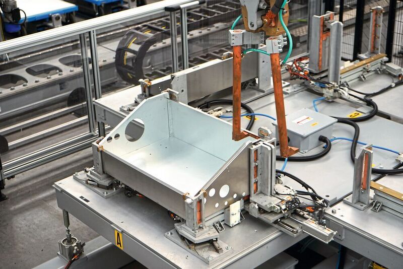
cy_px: 134
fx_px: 683
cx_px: 202
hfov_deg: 32.9
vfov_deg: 22.3
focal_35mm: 61
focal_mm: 61
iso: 160
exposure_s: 1/80
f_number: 5.6
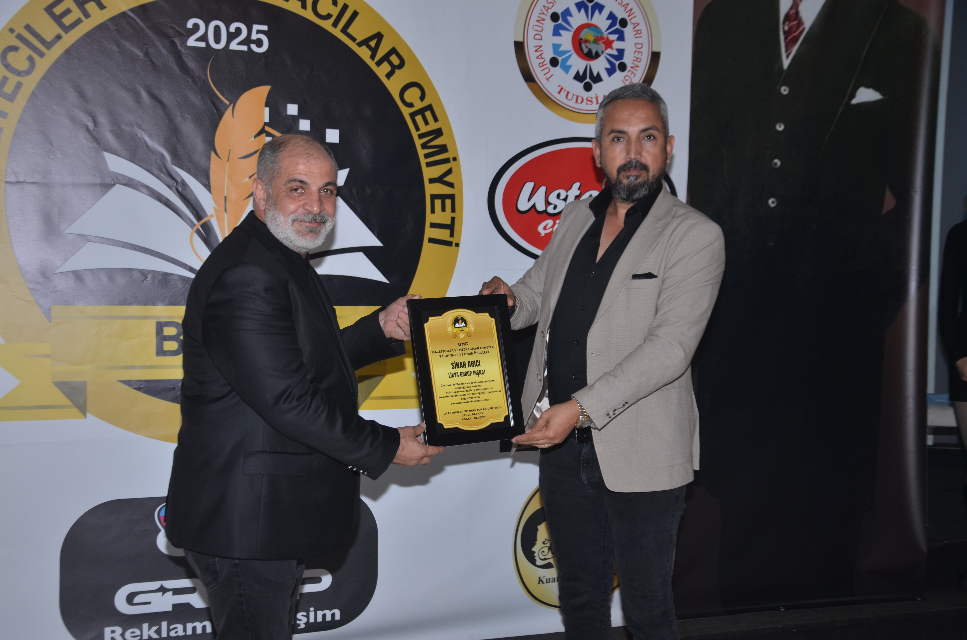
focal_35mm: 48
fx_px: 1287
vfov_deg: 28.0
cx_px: 484
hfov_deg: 41.2
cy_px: 320
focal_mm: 32
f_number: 5
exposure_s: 1/60
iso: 250
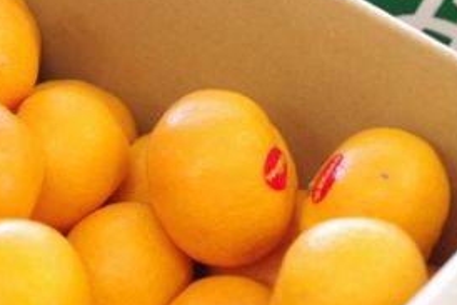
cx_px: -12
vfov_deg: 7.9
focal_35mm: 175
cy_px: 158
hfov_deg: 11.6
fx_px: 2223
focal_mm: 50
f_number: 4.5
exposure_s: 1/100
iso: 1600
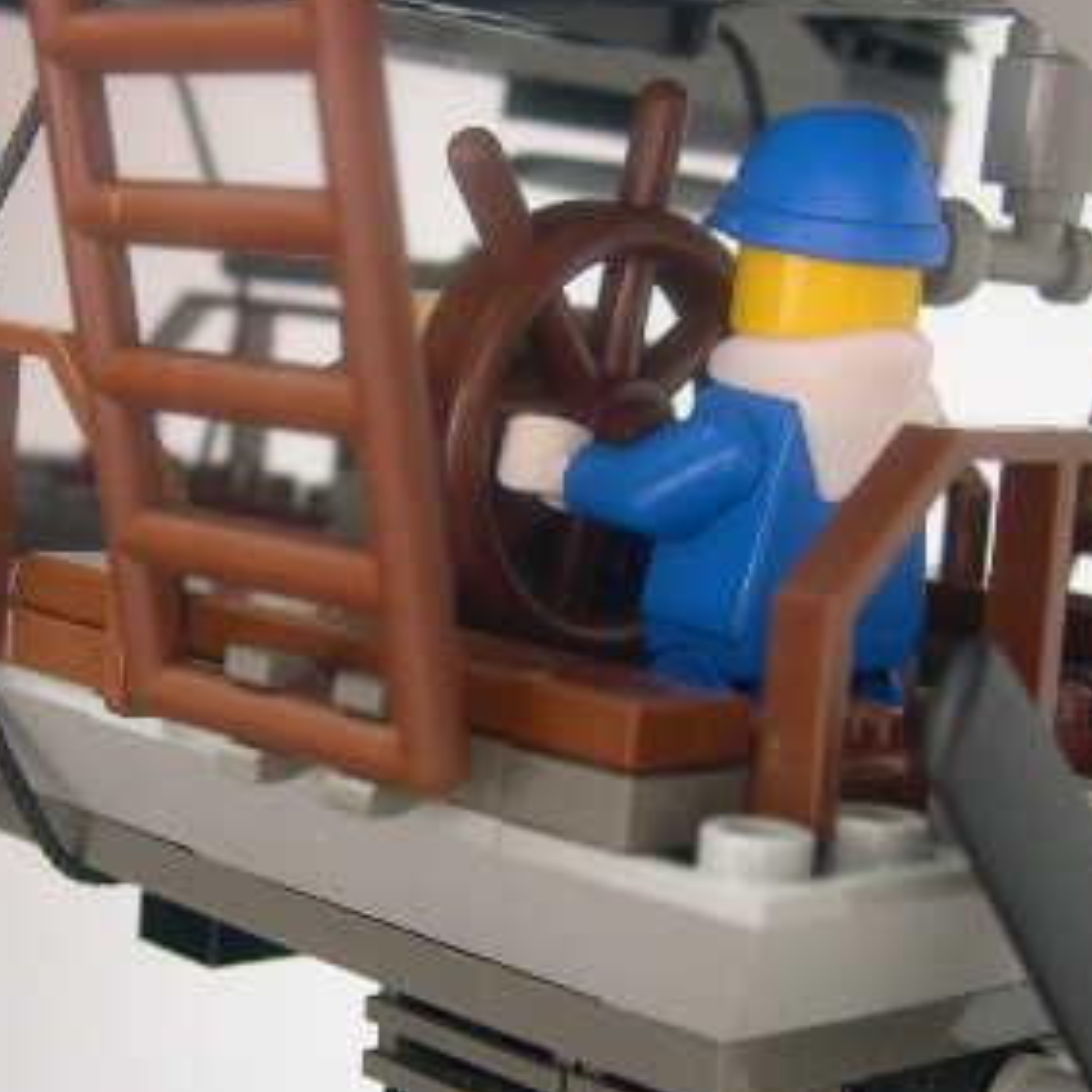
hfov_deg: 22.6
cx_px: 347
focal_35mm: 76
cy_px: 532
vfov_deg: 22.8
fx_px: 2712
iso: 100
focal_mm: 8
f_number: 2.8
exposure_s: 1/34.4
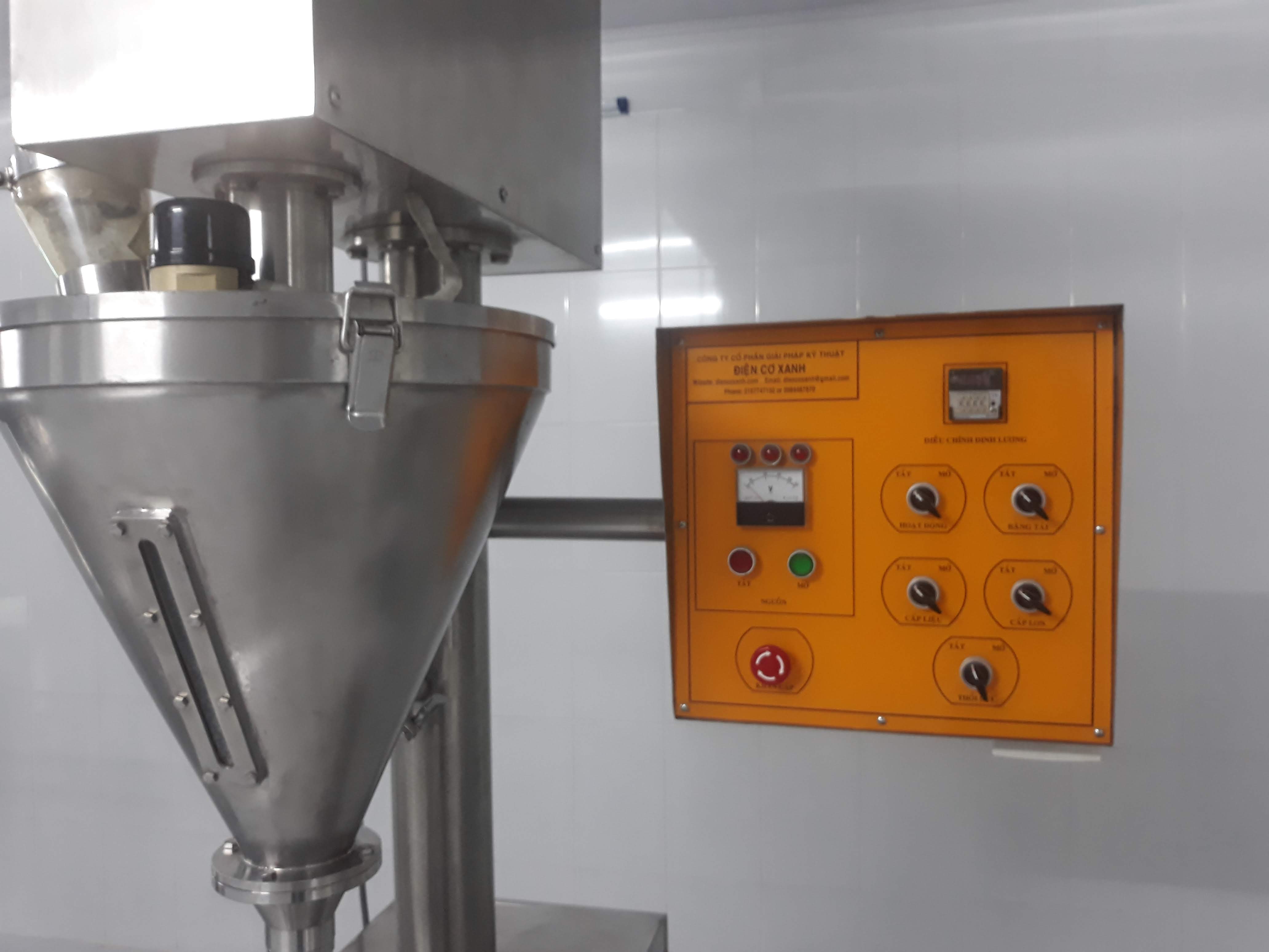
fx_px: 990
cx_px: 634
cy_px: 476
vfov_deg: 51.4
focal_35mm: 27
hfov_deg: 65.3
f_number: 1.7
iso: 160
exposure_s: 1/25
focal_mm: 3.71
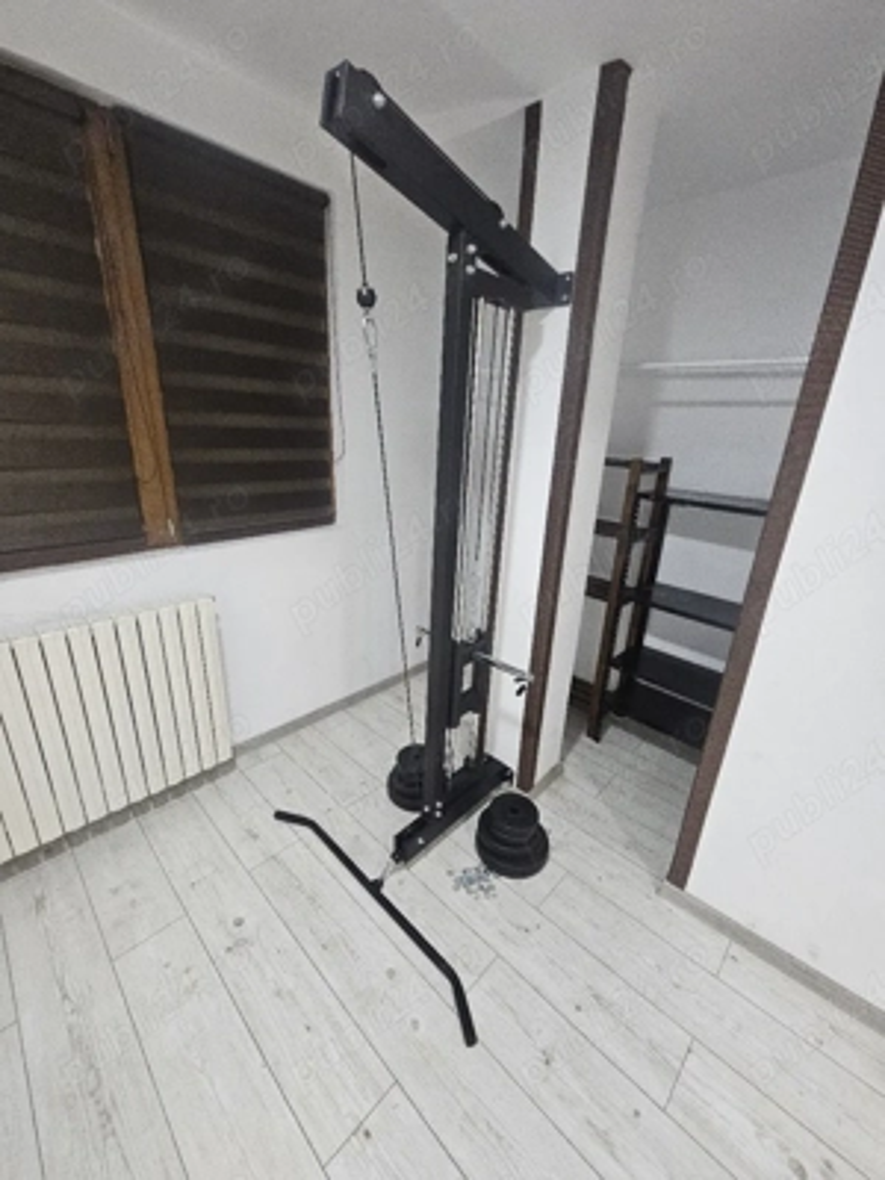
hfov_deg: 89.9
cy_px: 590
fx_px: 443
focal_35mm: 13
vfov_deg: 106.2
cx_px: 442
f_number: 2.2
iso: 400
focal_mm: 2.2
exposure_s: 1/70.9
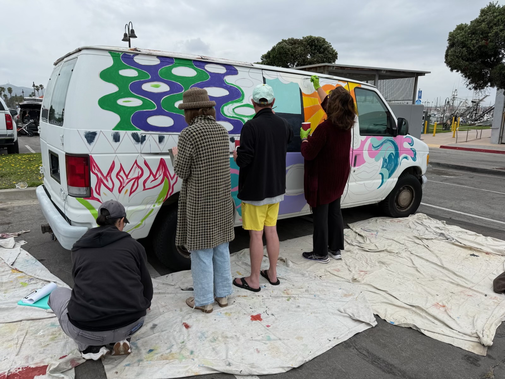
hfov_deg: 71.6
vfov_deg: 56.8
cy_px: 190
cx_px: 252
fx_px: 350
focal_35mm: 24
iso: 80
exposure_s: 1/2703
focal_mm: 6.76
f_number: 1.78
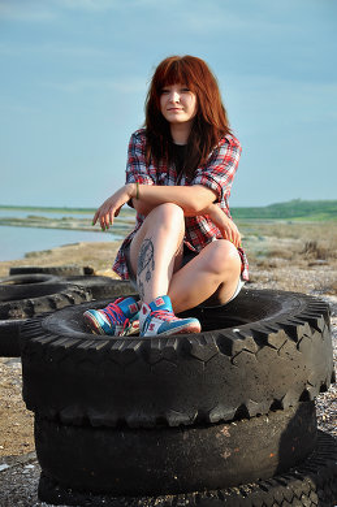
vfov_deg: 19.5
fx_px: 1478
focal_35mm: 105
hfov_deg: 13.0
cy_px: 254
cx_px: 168
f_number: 5.3
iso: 200
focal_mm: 70
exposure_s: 1/400
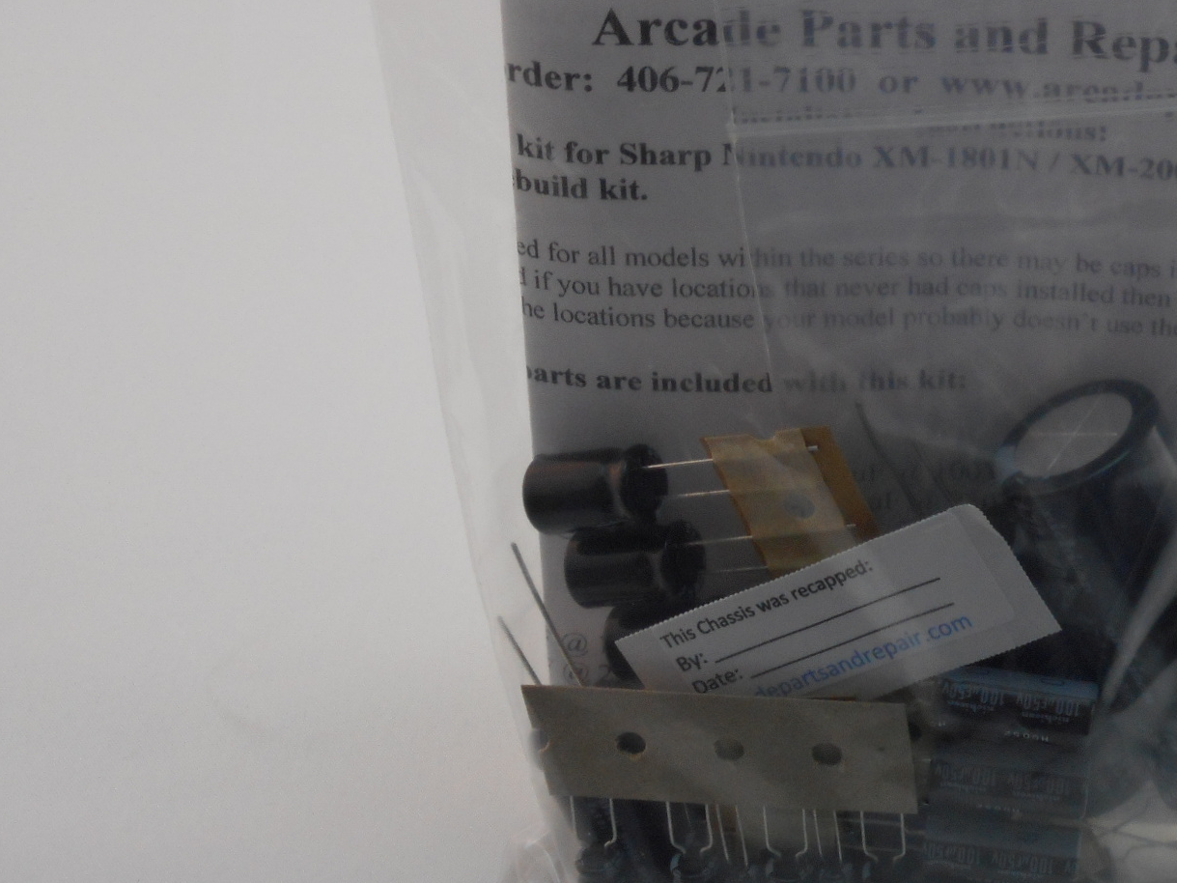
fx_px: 2788
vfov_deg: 17.9
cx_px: 1038
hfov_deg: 23.3
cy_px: 225
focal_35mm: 82
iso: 200
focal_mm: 7.9
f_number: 4.7
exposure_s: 1/30
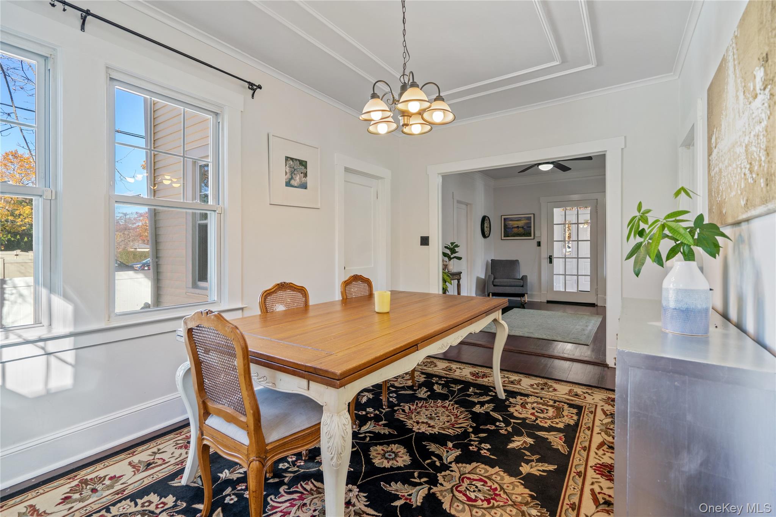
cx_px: 388
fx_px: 345
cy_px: 258
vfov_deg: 73.7
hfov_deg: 96.7
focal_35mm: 16
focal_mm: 16
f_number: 5.6
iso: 200
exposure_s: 1/10
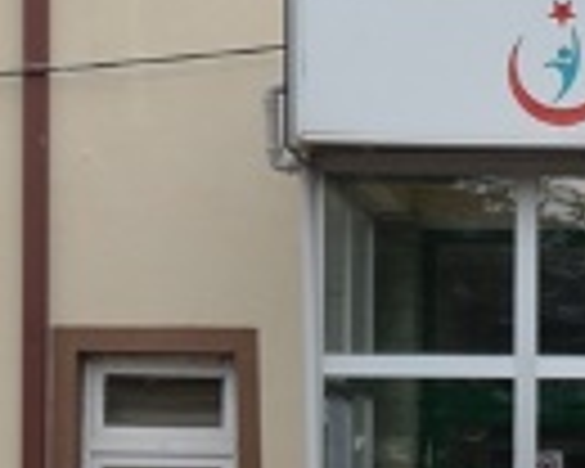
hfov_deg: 11.7
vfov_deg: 9.7
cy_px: 500
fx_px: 2718
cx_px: 896
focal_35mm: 157
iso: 1250
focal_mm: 34
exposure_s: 1/500
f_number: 11
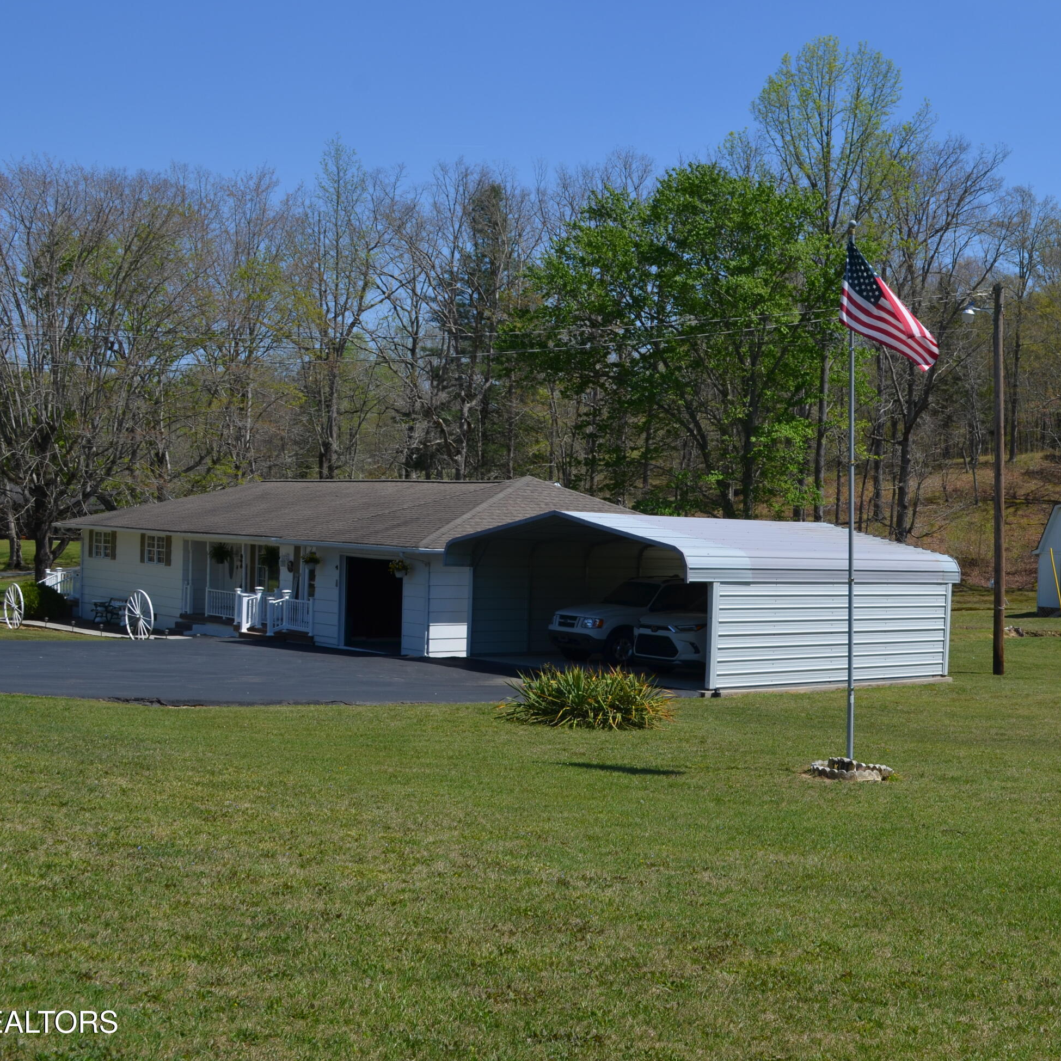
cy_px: 530
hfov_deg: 35.7
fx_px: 1630
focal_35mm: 47
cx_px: 708
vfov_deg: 36.1
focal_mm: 24
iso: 100
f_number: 9
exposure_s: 1/320
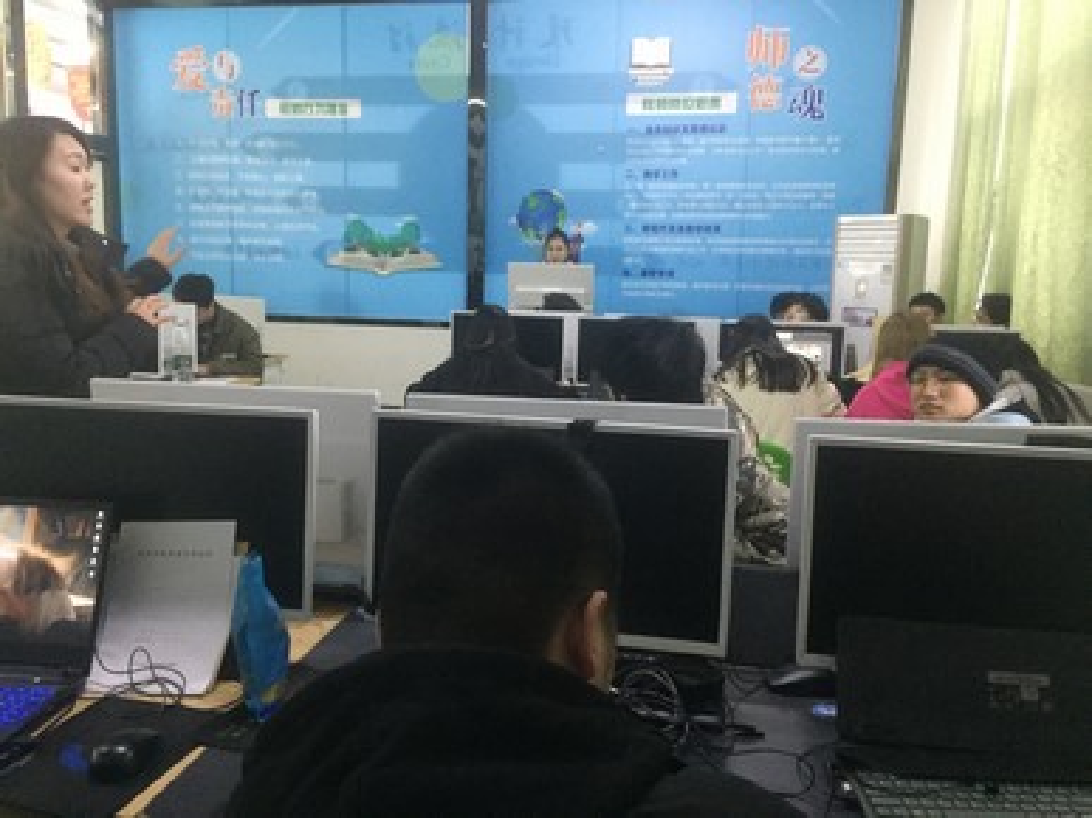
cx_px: 546
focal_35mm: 29
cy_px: 409
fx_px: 915
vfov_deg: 48.2
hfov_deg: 61.7
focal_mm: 4.15
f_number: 2.2
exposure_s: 1/17
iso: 320
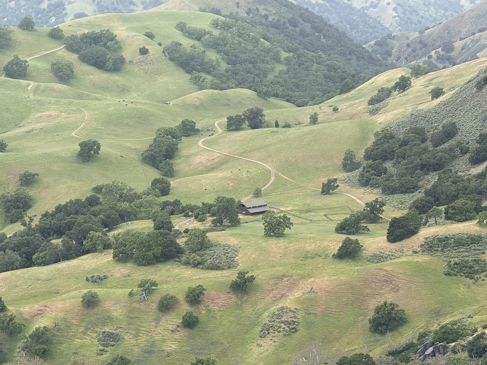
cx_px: 244
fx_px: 1688
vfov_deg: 12.3
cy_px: 182
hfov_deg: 16.4
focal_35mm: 120
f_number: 2.8
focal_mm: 15.66
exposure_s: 1/736
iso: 64
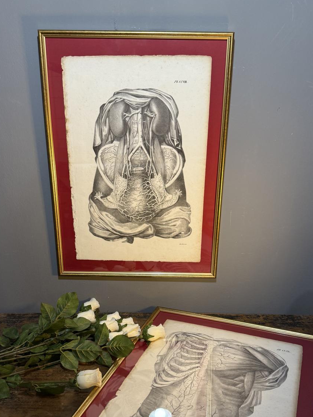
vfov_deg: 53.6
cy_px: 246
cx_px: 158
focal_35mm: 34
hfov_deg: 41.8
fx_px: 410
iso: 160
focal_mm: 6.76
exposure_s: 1/50
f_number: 1.78
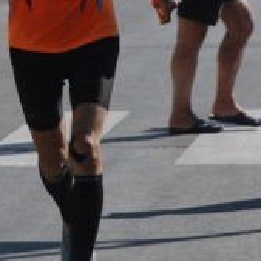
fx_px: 4641
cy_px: 46
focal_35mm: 544
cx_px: -46
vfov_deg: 3.2
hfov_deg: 3.2
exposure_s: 1/2000
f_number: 8
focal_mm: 120
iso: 1000
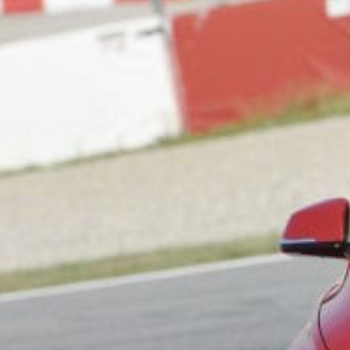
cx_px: 554
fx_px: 11691
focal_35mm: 1022
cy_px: 333
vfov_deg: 1.7
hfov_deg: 1.7
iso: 200
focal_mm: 200
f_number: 5.6
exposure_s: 1/1000
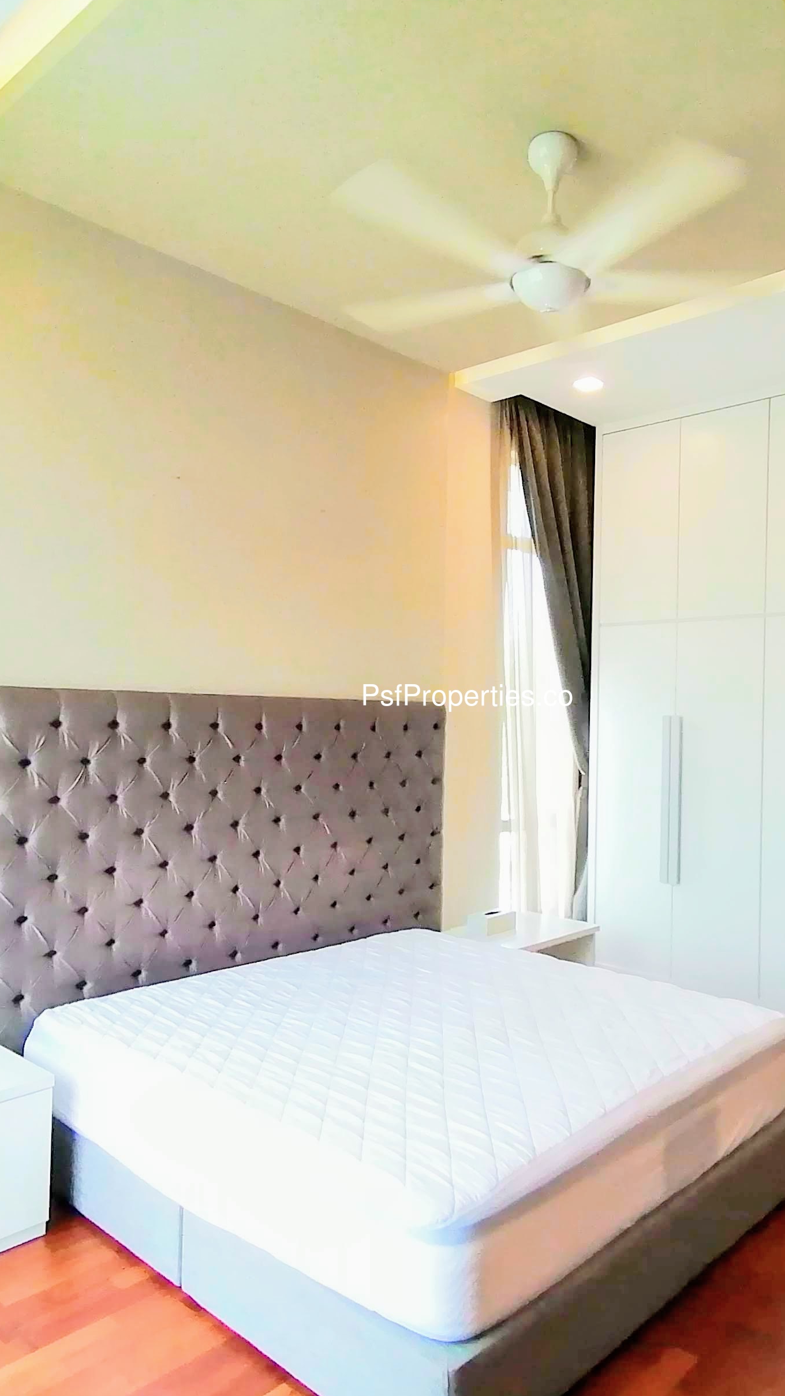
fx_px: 925
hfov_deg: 45.8
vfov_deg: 74.1
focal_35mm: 25
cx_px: 467
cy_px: 698
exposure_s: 1/60
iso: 160
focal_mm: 1.78
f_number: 2.4
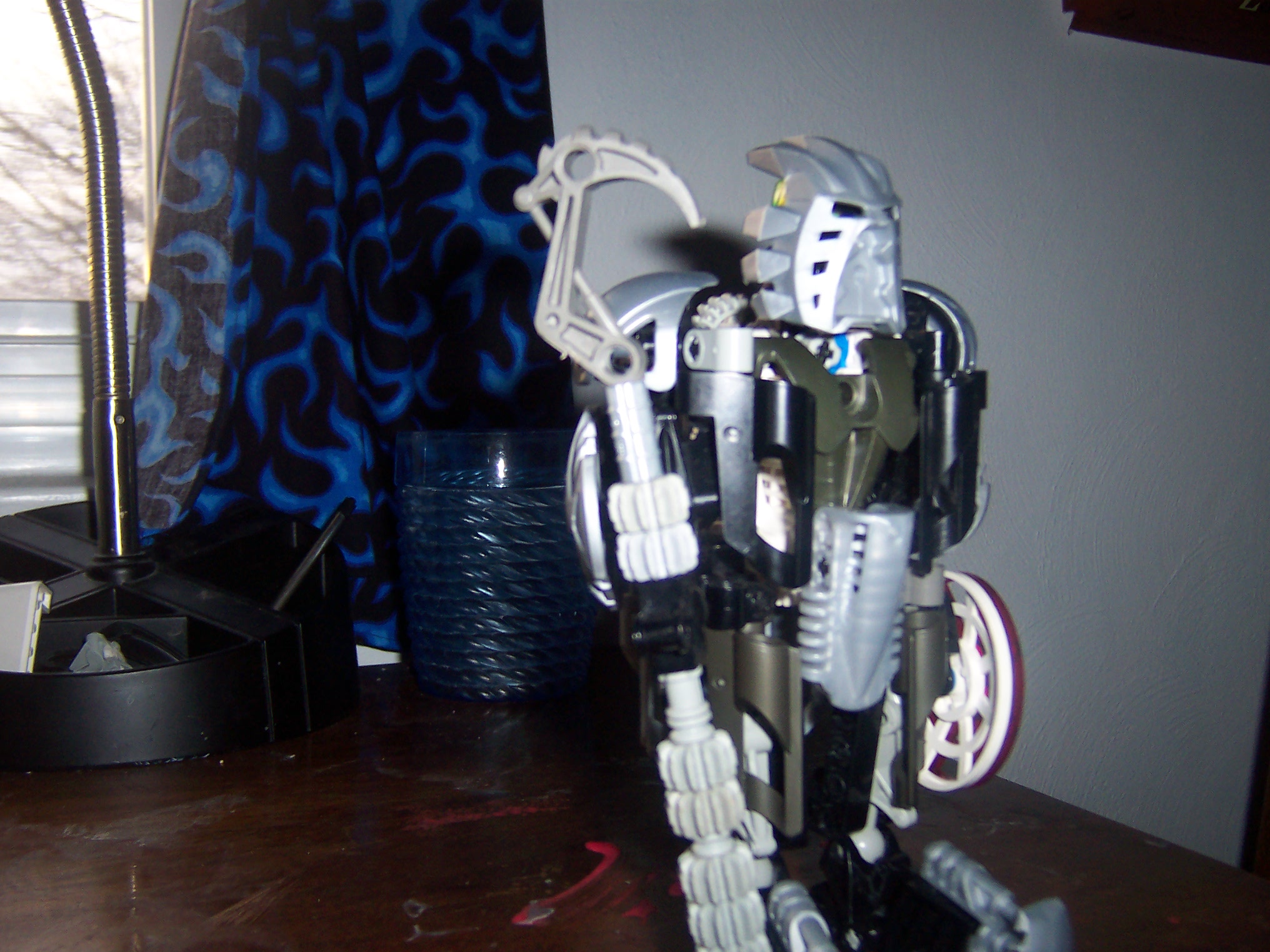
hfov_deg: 51.4
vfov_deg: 39.7
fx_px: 1321
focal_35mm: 36
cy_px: 476
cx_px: 635
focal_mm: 5.6
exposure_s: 1/60
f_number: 2.8
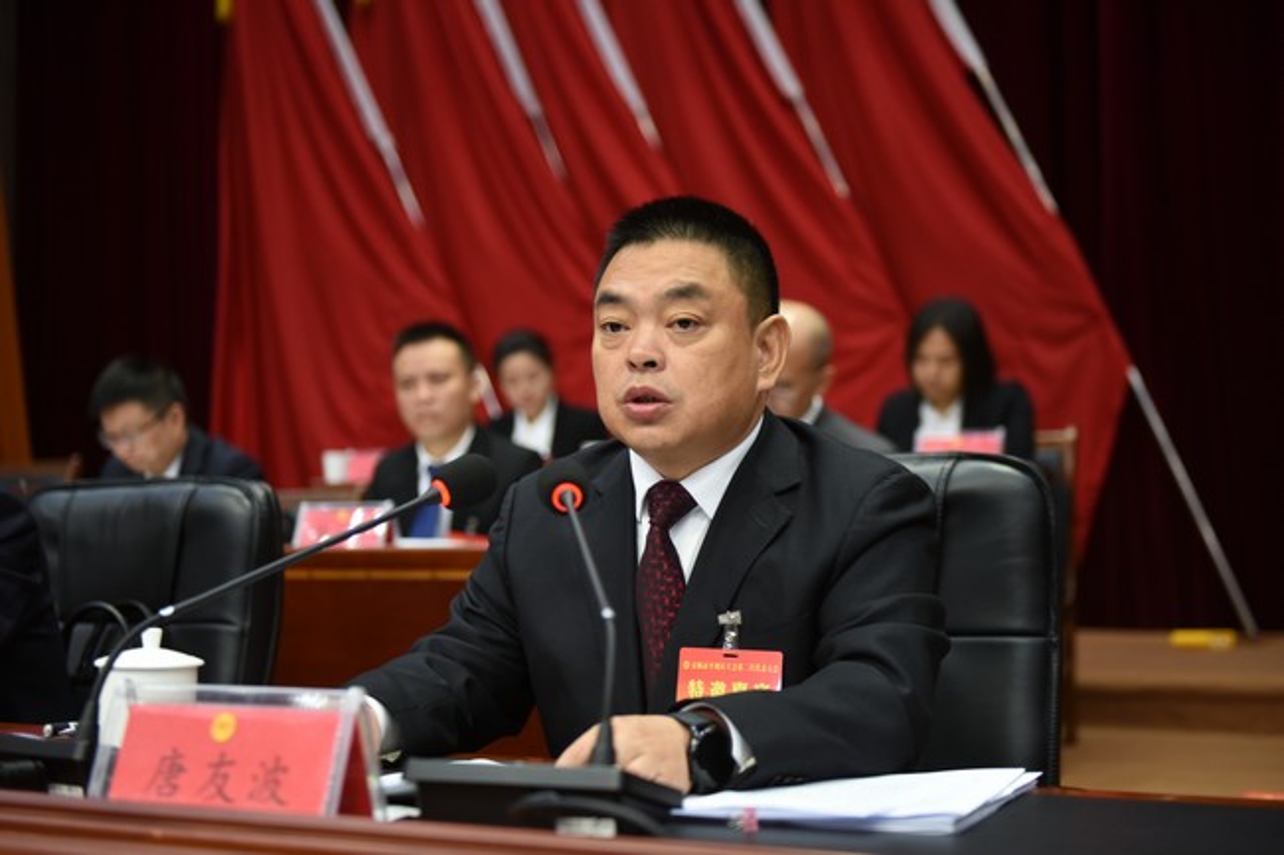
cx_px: 642
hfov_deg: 36.3
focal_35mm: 55
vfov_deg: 24.6
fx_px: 1961
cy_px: 428
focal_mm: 55
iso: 1250
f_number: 2.8
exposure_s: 1/100
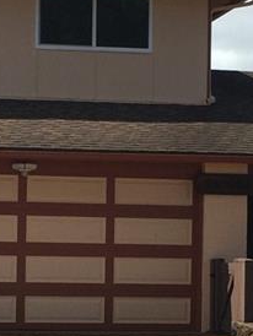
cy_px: 253
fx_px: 1236
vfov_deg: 15.4
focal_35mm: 127
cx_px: 82
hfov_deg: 11.7
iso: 32
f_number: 2.2
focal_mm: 4.15
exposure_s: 1/2825
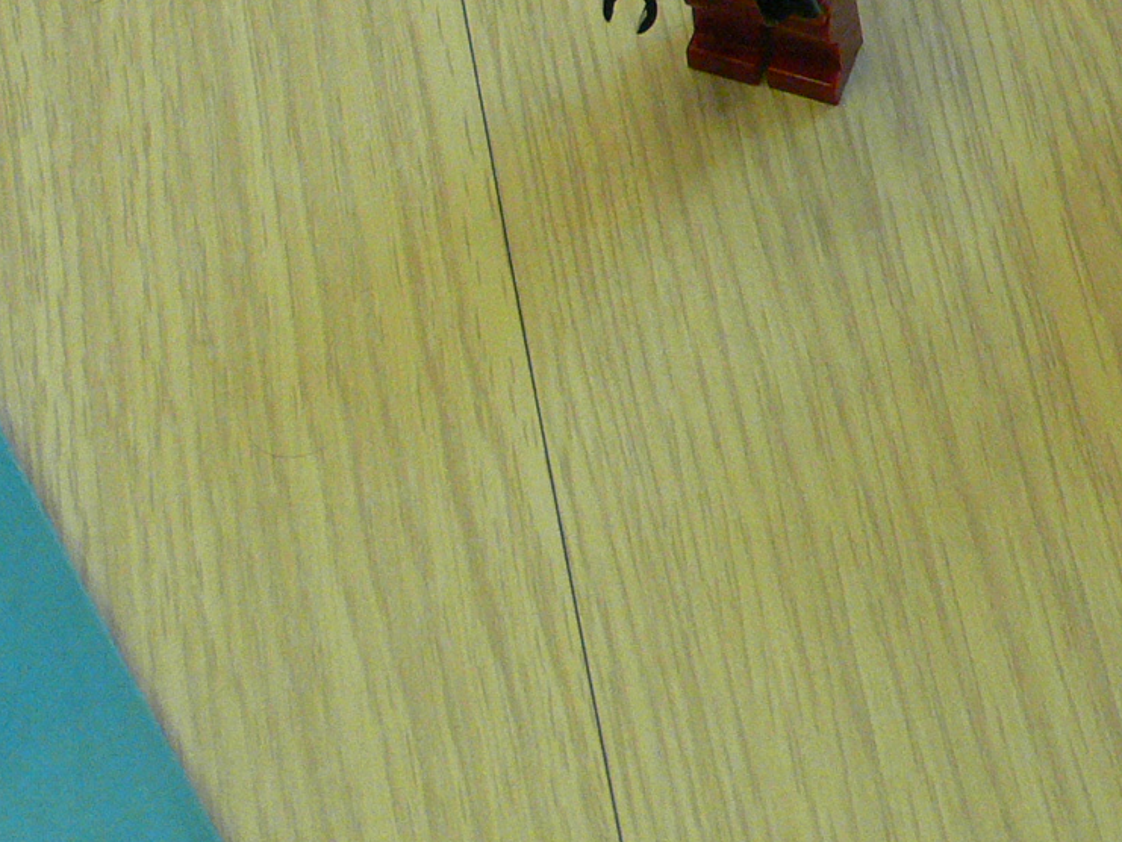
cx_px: 1021
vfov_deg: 15.6
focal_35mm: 94
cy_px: 135
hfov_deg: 20.4
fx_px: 3047
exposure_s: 1/30
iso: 200
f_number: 2.8
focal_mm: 6.3
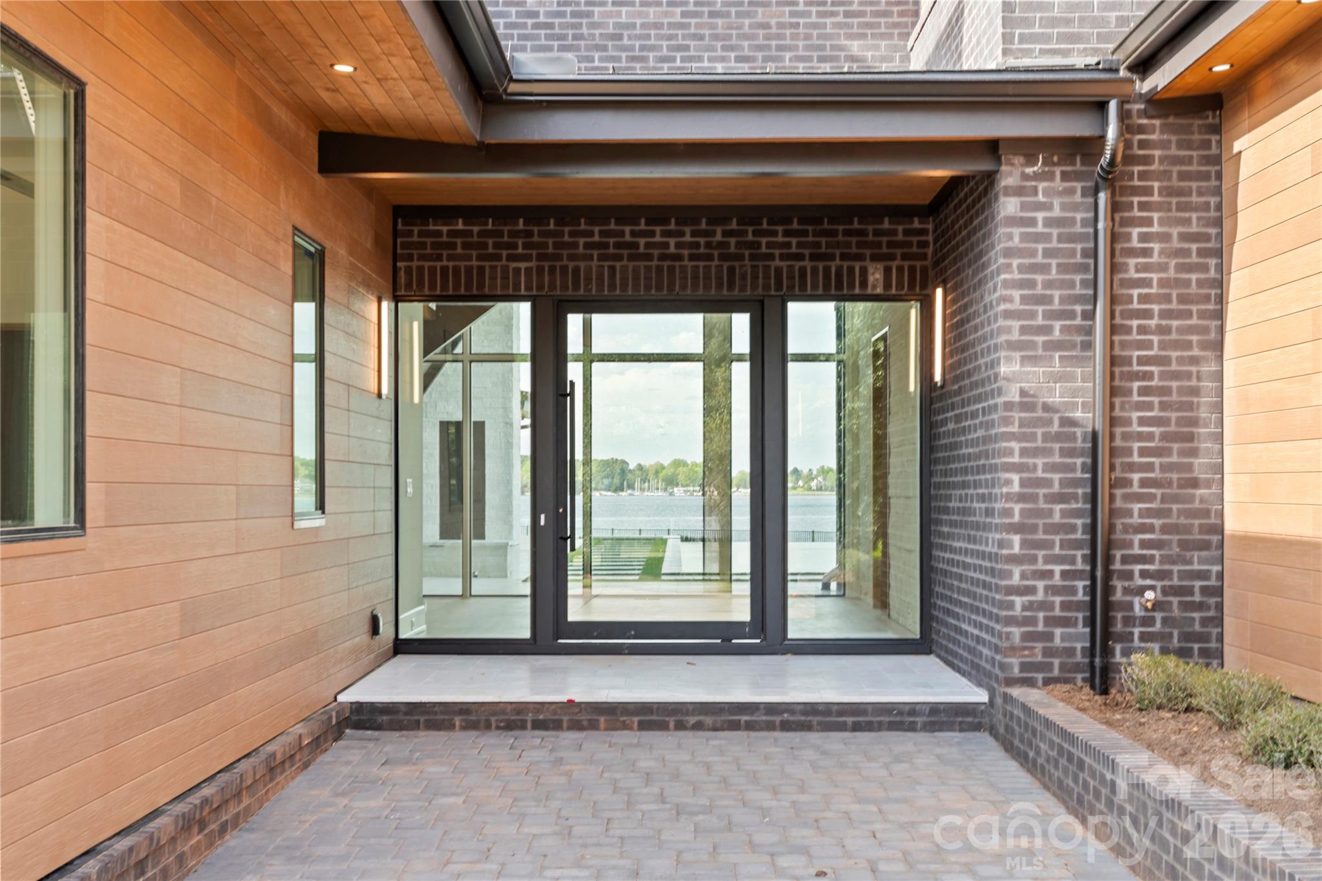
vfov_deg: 29.2
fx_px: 1689
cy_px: 440
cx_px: 661
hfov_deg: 42.7
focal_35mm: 46
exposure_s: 1/8
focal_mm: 46
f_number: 10
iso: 100
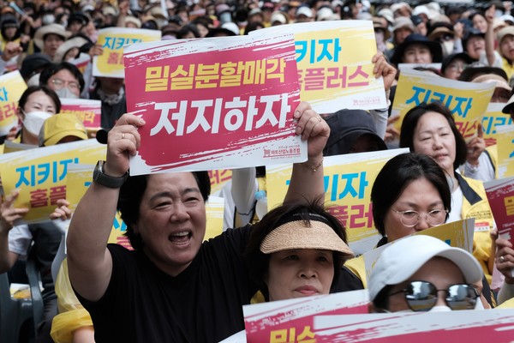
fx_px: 1927
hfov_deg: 15.2
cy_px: 172
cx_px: 257
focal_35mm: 135
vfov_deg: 10.2
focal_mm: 90
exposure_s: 1/125
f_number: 8
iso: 1600
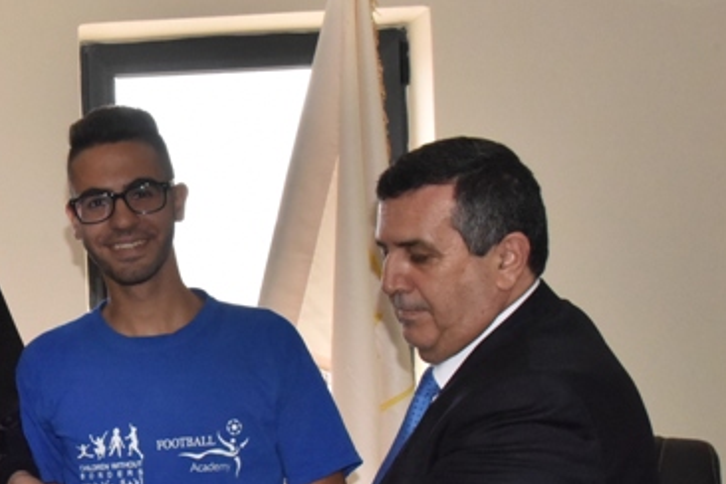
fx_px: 1694
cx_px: -105
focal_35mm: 84
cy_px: 324
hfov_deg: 22.6
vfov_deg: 16.2
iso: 3200
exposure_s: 1/250
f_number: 16
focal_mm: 30
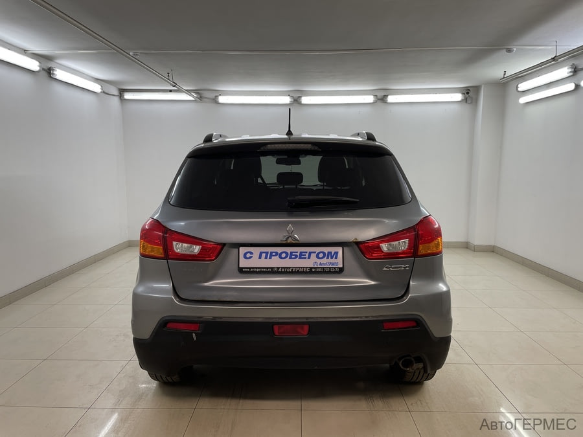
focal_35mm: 26
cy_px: 218
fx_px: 438
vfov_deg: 53.1
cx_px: 292
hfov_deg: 67.3
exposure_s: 1/100
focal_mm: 4.2
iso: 50
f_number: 1.6
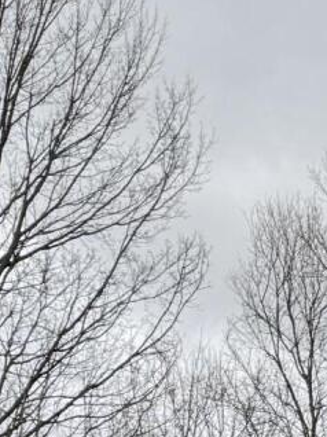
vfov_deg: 12.2
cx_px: 933
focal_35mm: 151
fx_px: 1904
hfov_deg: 8.4
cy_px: 723
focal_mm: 6.76
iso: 80
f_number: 1.78
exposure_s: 1/4673
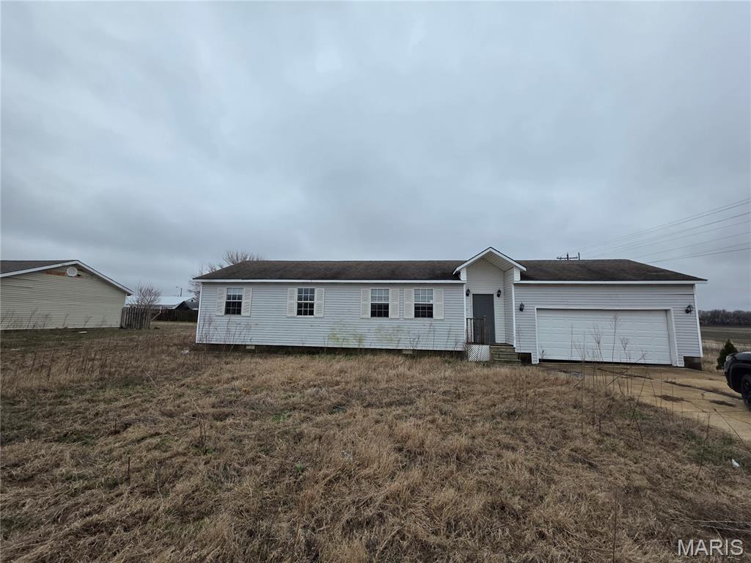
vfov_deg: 89.9
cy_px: 282
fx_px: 282
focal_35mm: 13
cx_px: 376
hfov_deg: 106.2
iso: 40
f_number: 1.9
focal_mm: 2.2
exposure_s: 1/2378
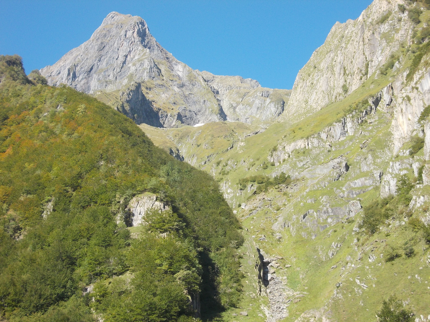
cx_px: 215
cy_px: 161
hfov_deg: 27.4
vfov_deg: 20.7
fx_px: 882
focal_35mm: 71
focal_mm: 10
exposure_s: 1/200
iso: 80
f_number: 4.3
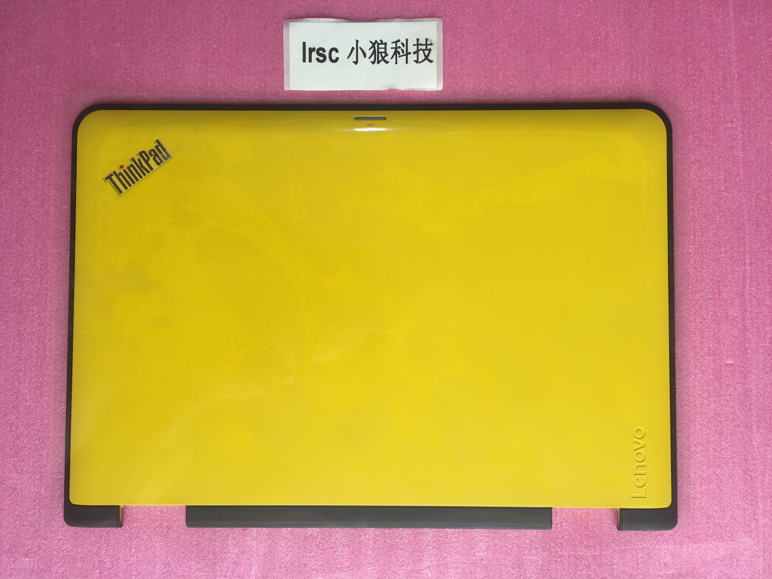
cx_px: 386
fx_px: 647
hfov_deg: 61.7
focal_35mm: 29
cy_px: 290
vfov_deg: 48.2
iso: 32
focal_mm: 4.15
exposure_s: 1/226
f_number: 2.2
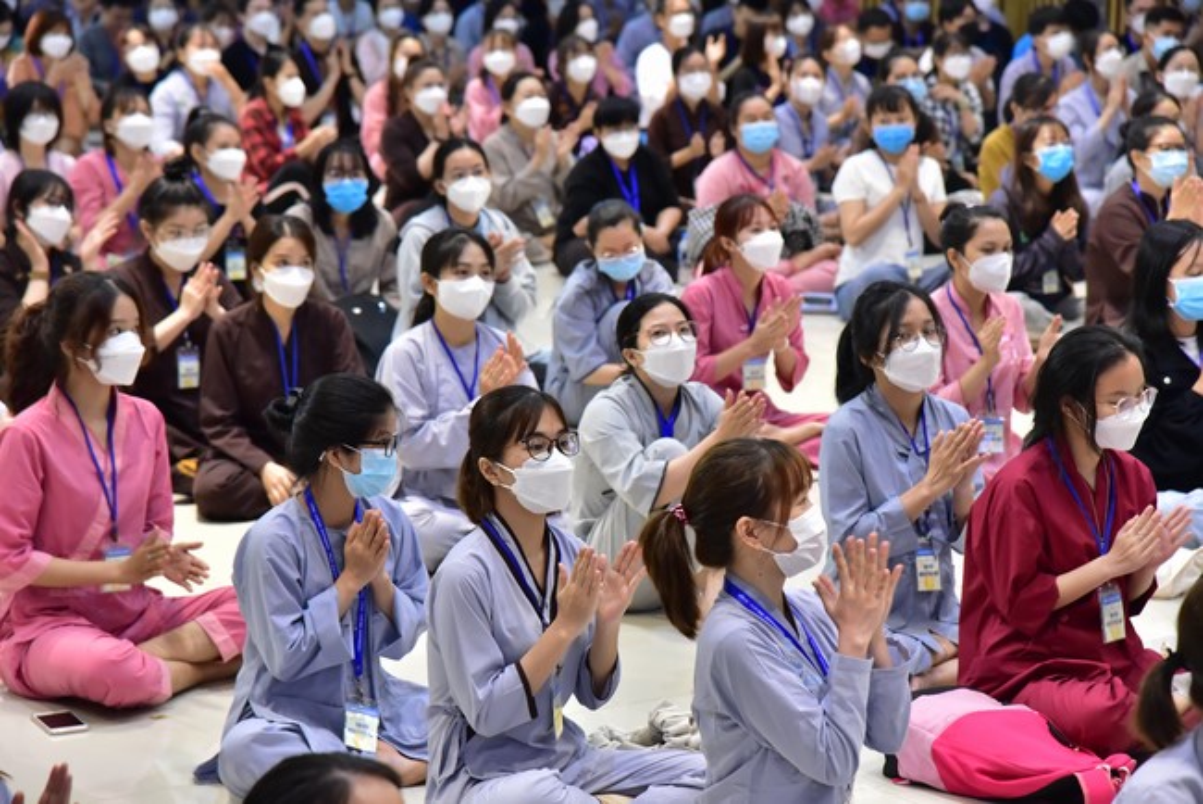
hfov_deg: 18.6
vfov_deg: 12.5
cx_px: 602
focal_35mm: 110
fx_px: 3677
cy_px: 402
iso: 3200
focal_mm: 110
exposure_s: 1/125
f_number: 5.6
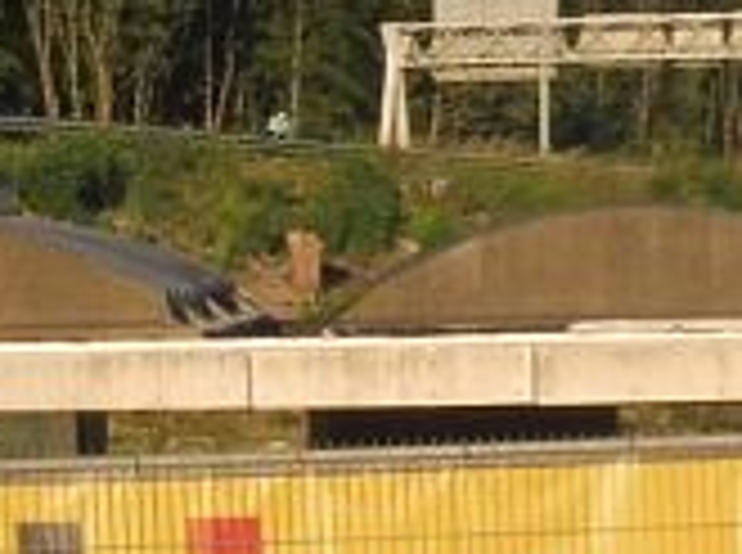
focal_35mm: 291
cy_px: -119
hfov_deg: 6.5
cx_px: -1039
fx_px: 6224
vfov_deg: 5.1
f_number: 5
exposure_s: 1/400
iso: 100
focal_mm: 8.5
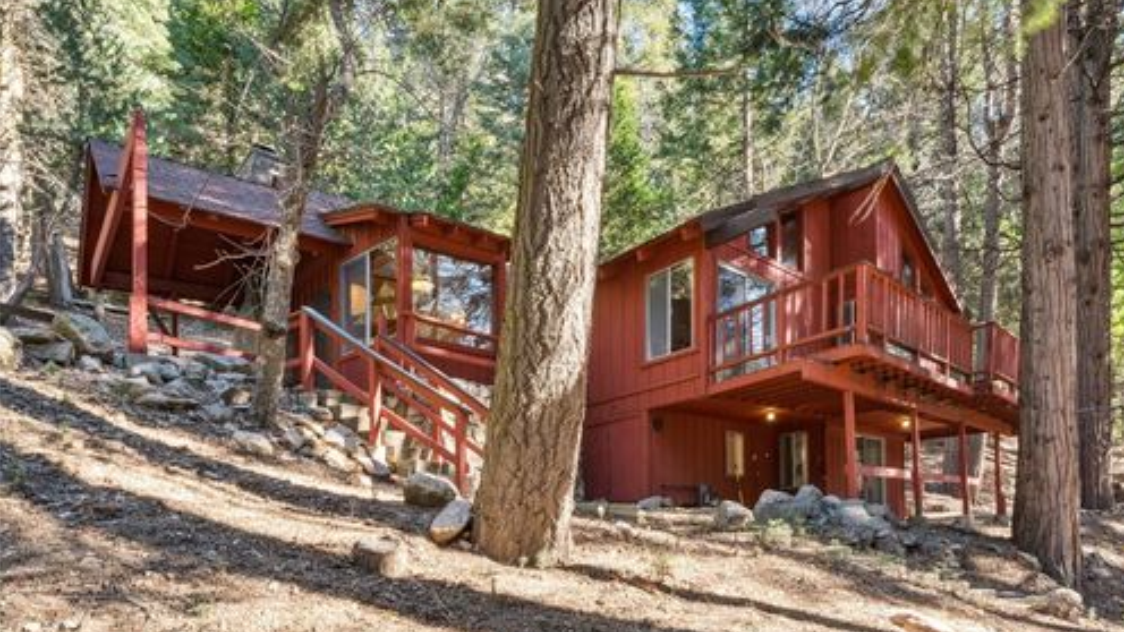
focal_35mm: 19
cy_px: 280
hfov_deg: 88.9
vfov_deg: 57.7
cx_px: 564
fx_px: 573
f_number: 22
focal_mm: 18.2
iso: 100
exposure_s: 1/2.5
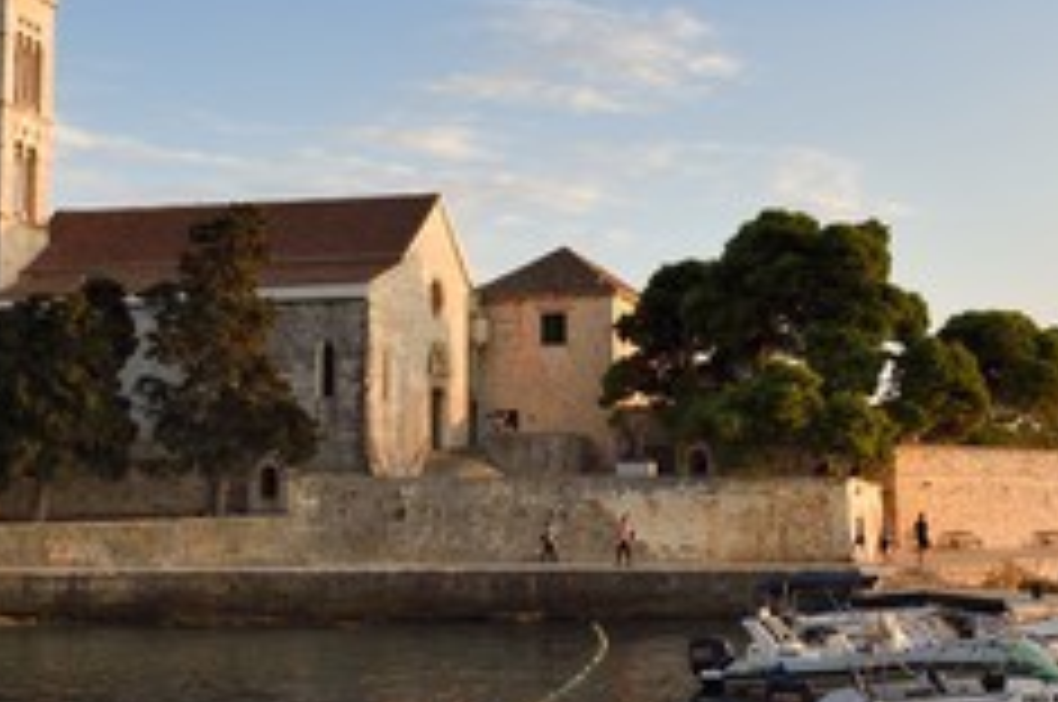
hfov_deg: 32.9
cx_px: 515
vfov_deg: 22.2
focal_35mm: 61
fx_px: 1790
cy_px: 320
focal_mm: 34
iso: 200
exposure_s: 1/125
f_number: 10
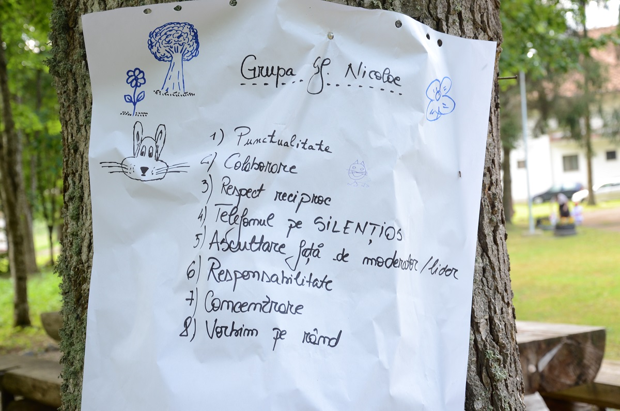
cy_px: 206
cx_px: 310
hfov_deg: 33.5
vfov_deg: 22.5
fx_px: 1031
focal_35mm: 60
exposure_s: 1/60
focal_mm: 40
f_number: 5
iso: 400
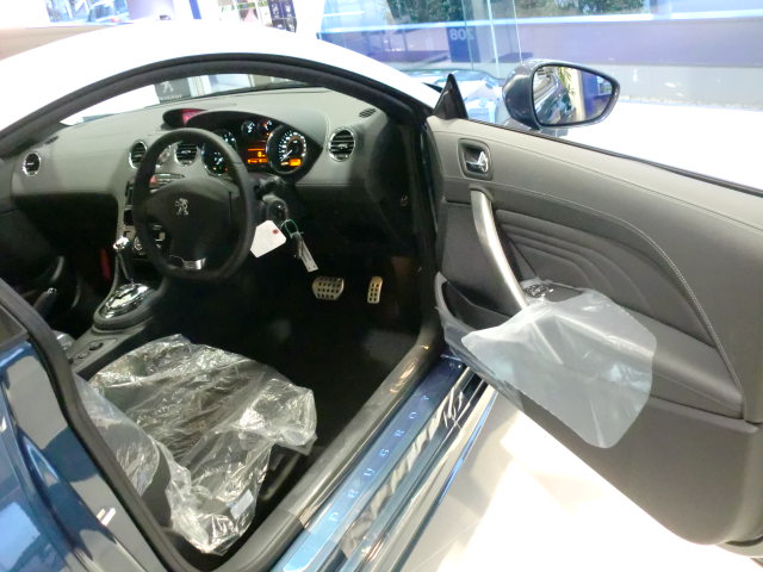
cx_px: 382
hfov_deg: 52.6
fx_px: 771
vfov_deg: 40.7
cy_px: 286
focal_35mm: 35
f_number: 3.1
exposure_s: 1/60
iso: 1250
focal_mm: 6.3
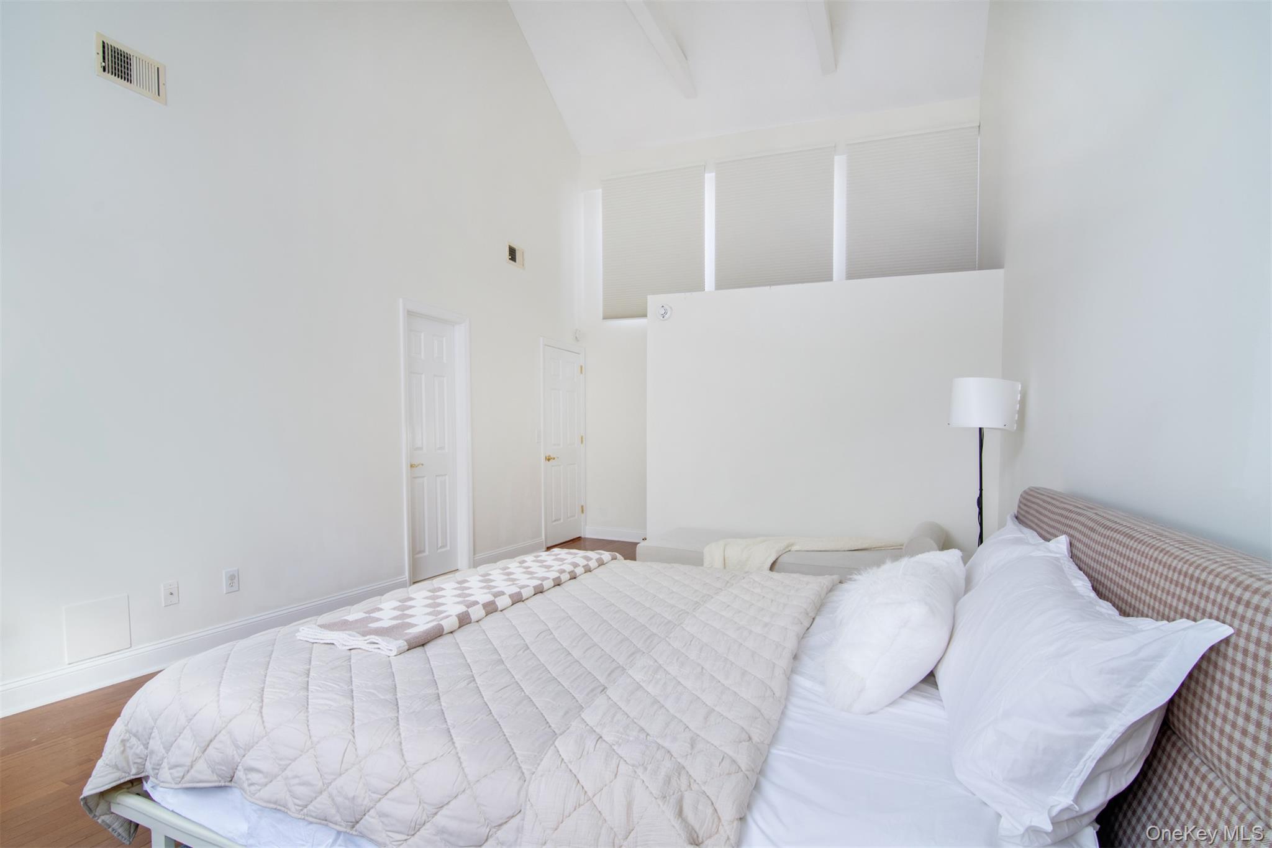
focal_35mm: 16
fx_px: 583
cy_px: 424
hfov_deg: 95.0
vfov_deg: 72.0
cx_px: 636
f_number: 11
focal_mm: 11
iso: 640
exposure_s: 1/13
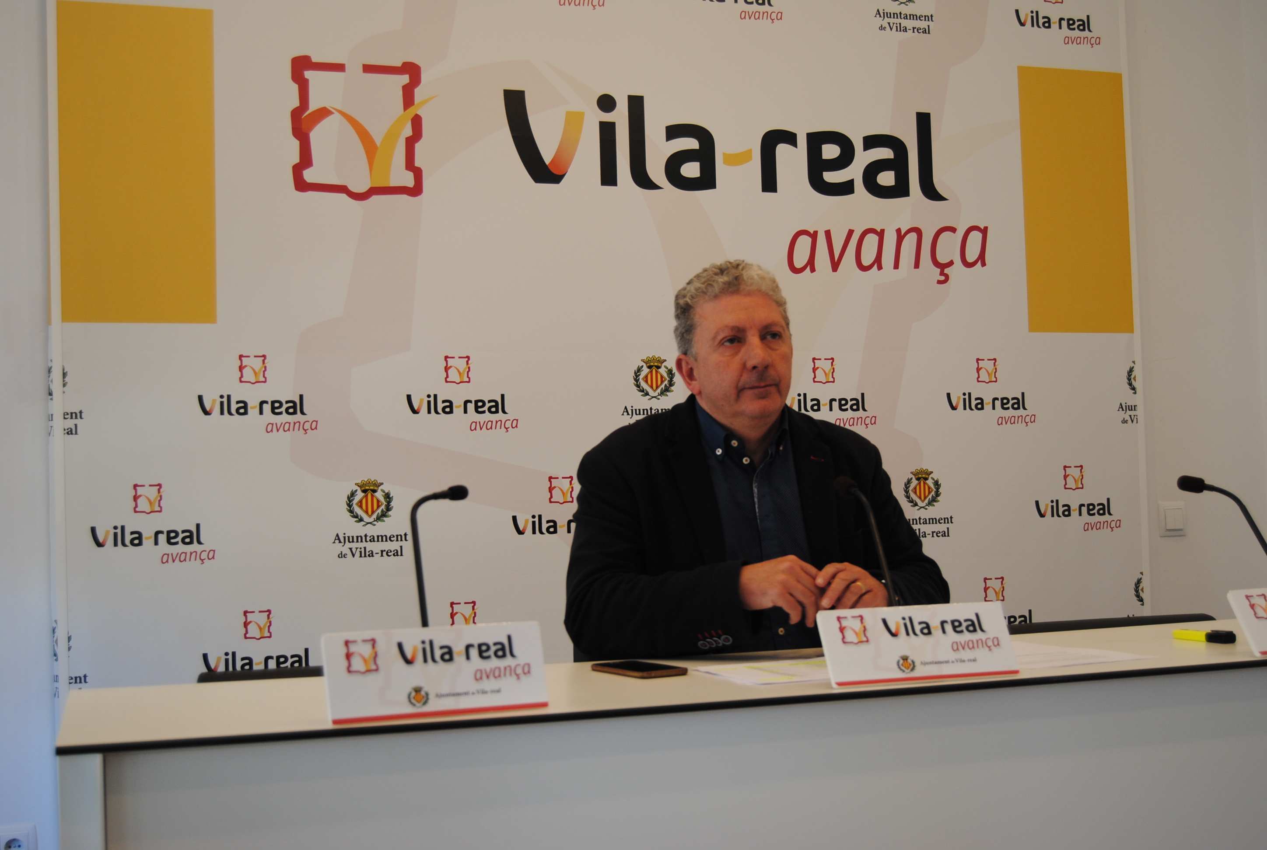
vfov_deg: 30.0
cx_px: 634
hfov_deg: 43.5
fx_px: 1587
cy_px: 425
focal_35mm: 45
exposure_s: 1/80
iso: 200
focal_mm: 30
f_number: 4.5
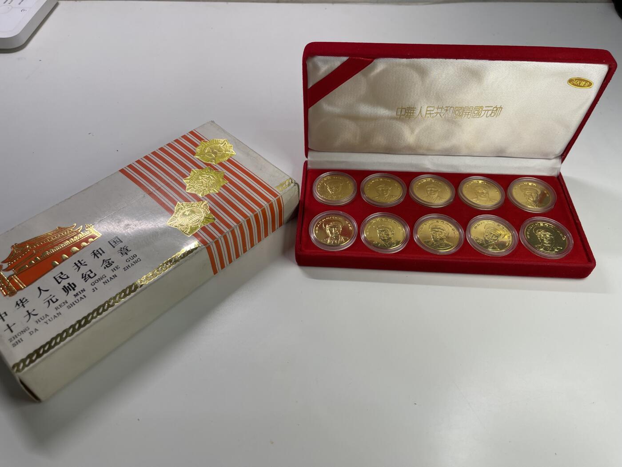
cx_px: 311
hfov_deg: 69.4
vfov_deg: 54.9
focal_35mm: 25
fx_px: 449
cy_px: 234
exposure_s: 1/100
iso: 32
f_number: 1.6
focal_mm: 5.1
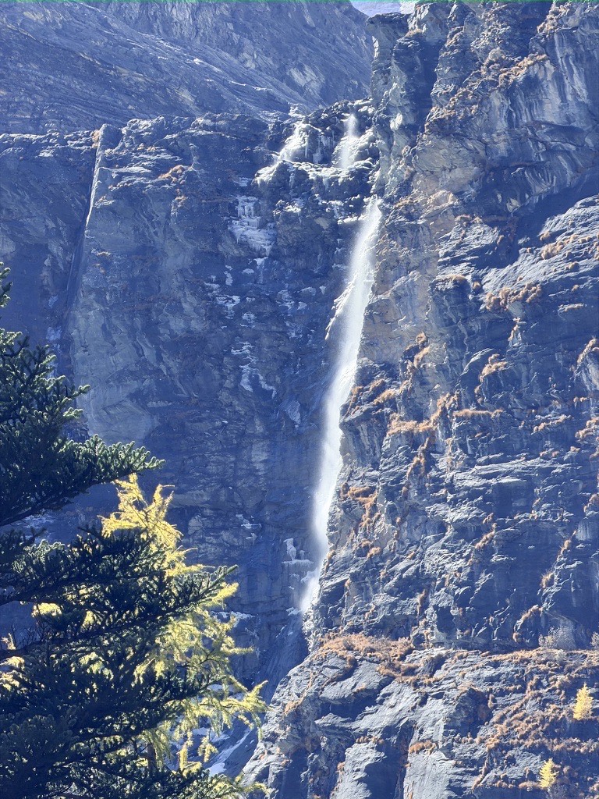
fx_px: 4614
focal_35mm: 200
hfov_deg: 7.4
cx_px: 300
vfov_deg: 9.9
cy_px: 400
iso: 50
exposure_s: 1/407
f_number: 2.8
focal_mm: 16.89
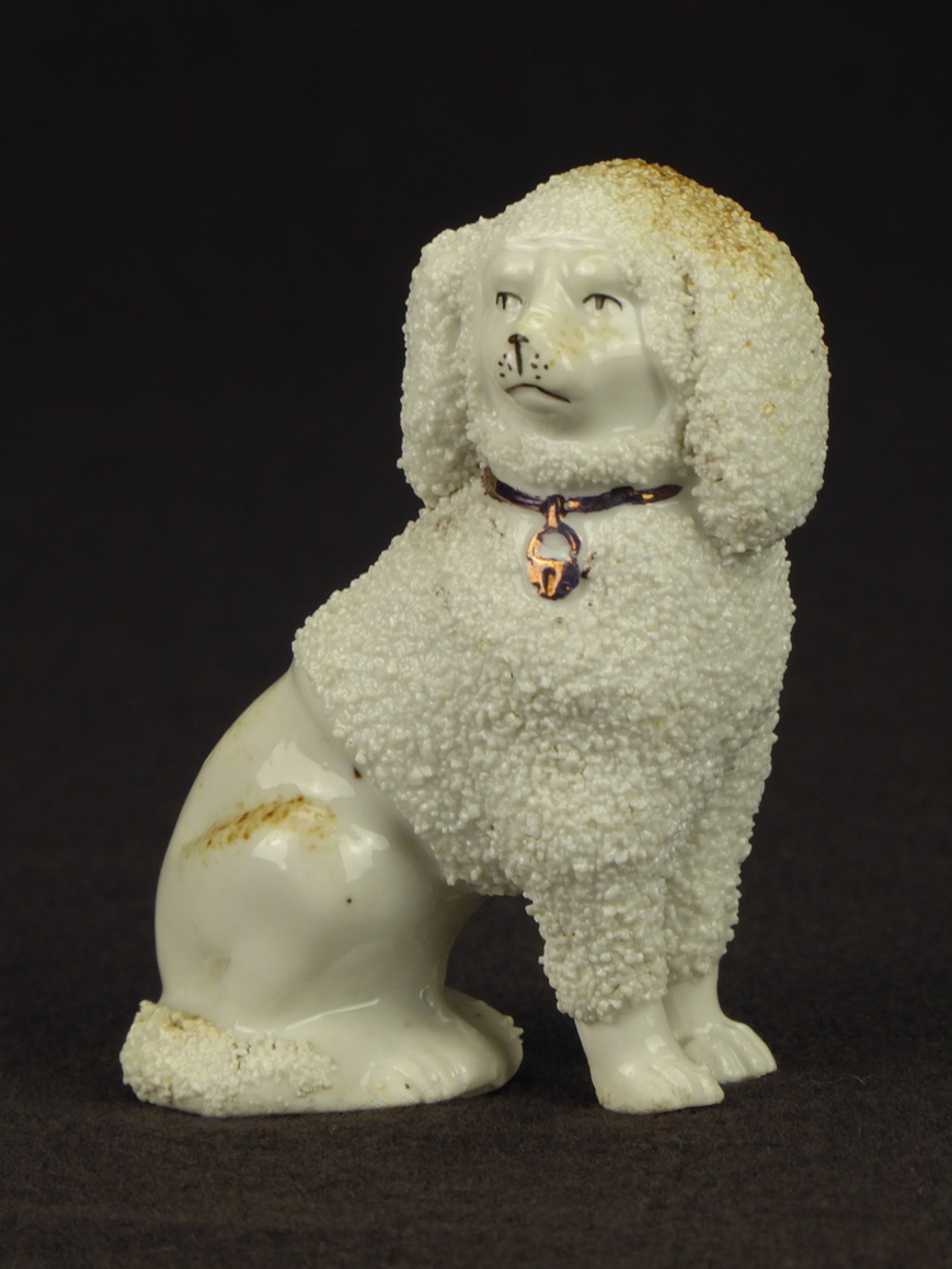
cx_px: 476
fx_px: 14668
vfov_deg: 5.0
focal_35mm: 400
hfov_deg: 3.7
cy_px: 634
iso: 200
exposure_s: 1/50
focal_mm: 71.7
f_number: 6
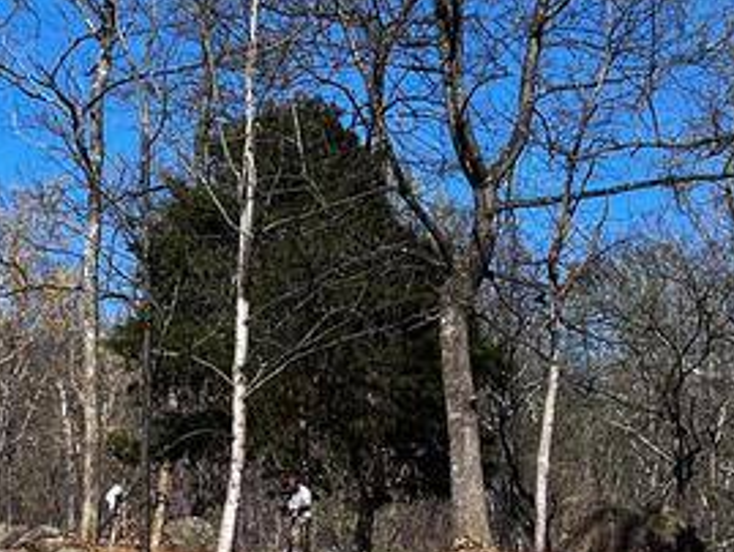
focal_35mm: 99
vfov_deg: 14.6
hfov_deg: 19.8
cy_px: 590
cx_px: 368
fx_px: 2100
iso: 50
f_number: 1.5
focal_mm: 5.7
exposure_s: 1/2695
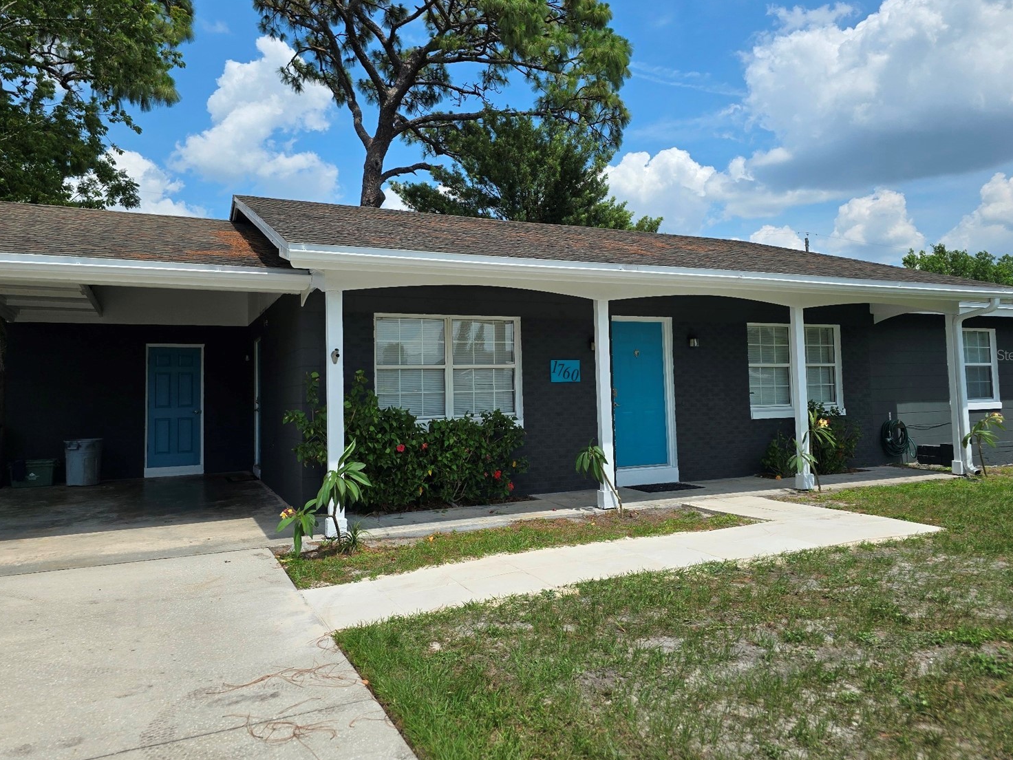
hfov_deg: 69.4
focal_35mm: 25
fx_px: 732
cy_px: 355
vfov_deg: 54.8
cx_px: 511
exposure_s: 1/919
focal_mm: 6.3
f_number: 1.7
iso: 12
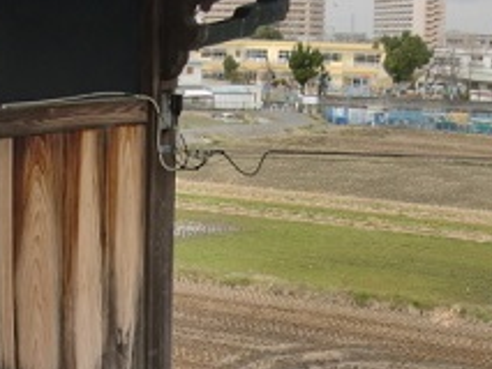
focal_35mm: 80
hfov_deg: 24.4
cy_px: 327
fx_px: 1138
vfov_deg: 18.2
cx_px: 224
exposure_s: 1/250
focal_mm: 6.66
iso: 64
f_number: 3.9
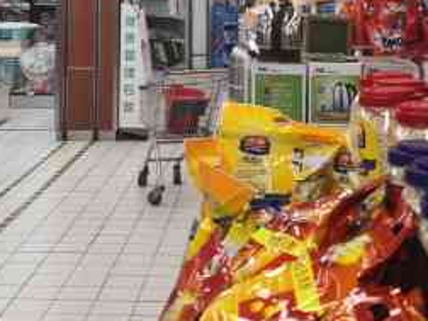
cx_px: 180
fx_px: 927
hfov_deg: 26.0
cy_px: -59
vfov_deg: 18.6
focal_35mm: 75
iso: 64
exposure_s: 1/50
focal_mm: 3.95
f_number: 1.6
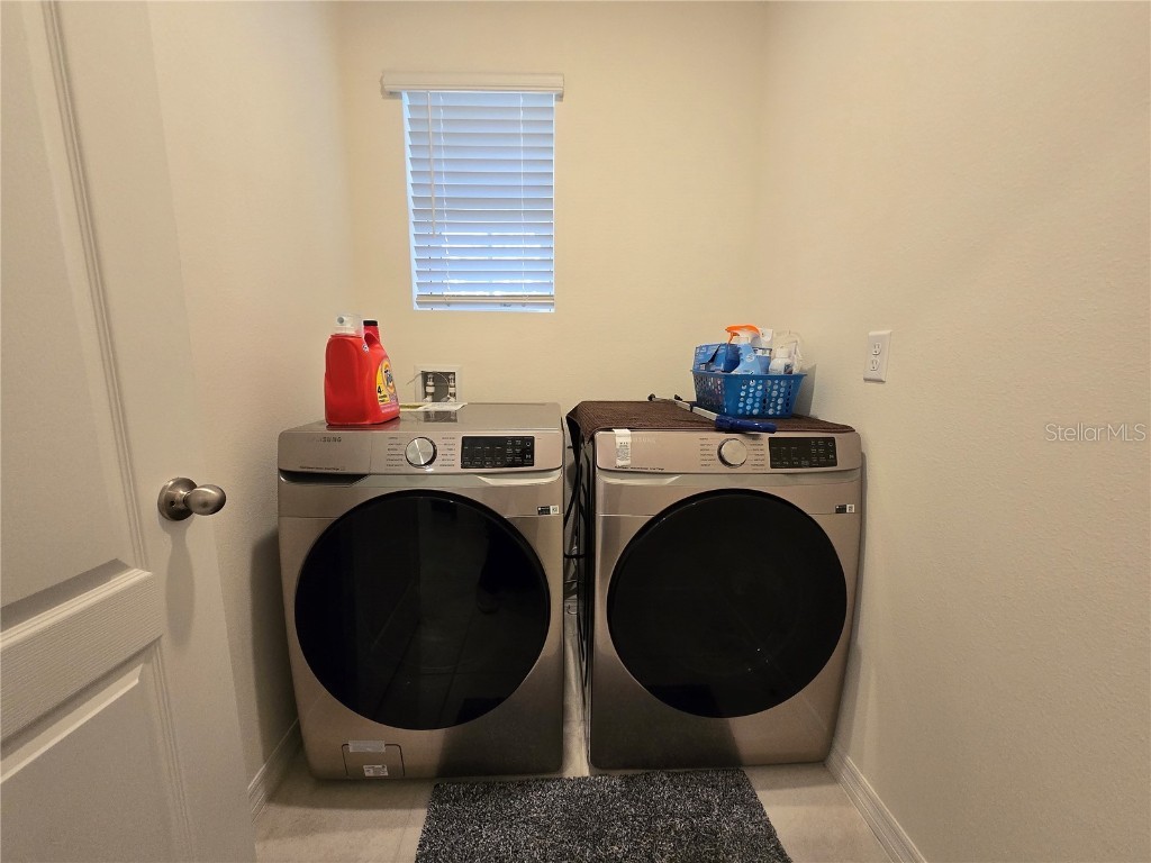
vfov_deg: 89.9
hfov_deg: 106.2
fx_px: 432
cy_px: 432
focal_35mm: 13
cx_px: 576
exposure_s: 1/60
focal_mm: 1.7
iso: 250
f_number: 2.2
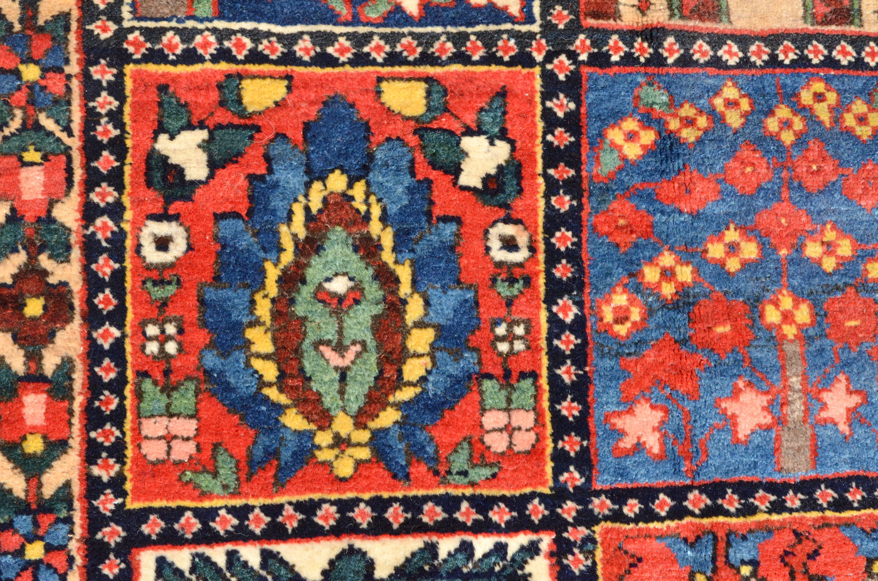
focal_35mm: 66
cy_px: 290
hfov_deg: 30.6
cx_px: 439
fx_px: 1606
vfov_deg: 20.5
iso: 800
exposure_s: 1/500
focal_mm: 44
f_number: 11
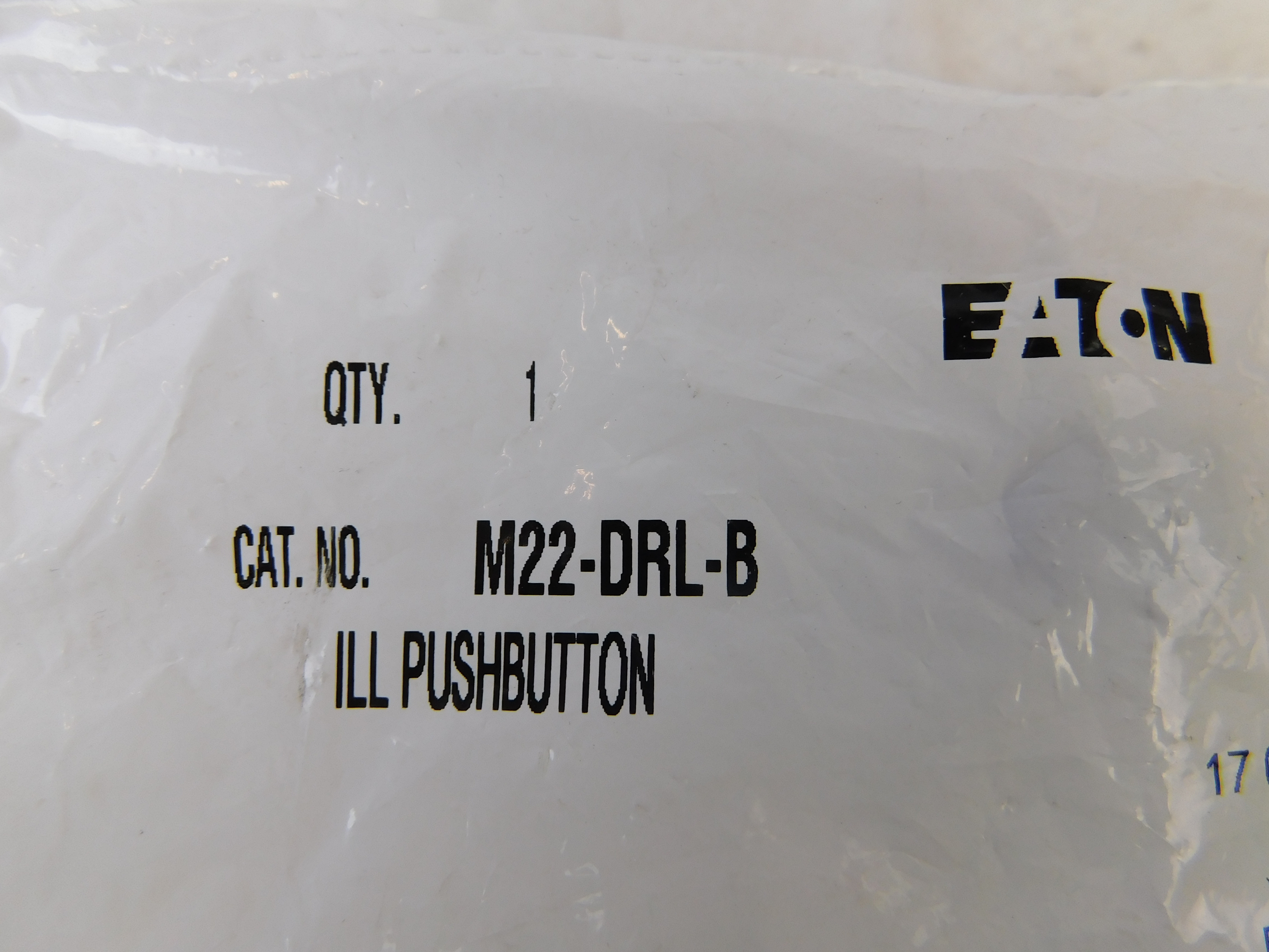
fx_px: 843
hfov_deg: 73.9
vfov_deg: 58.9
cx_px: 634
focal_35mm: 23
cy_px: 476
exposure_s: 1/30
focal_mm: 4
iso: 125
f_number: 3
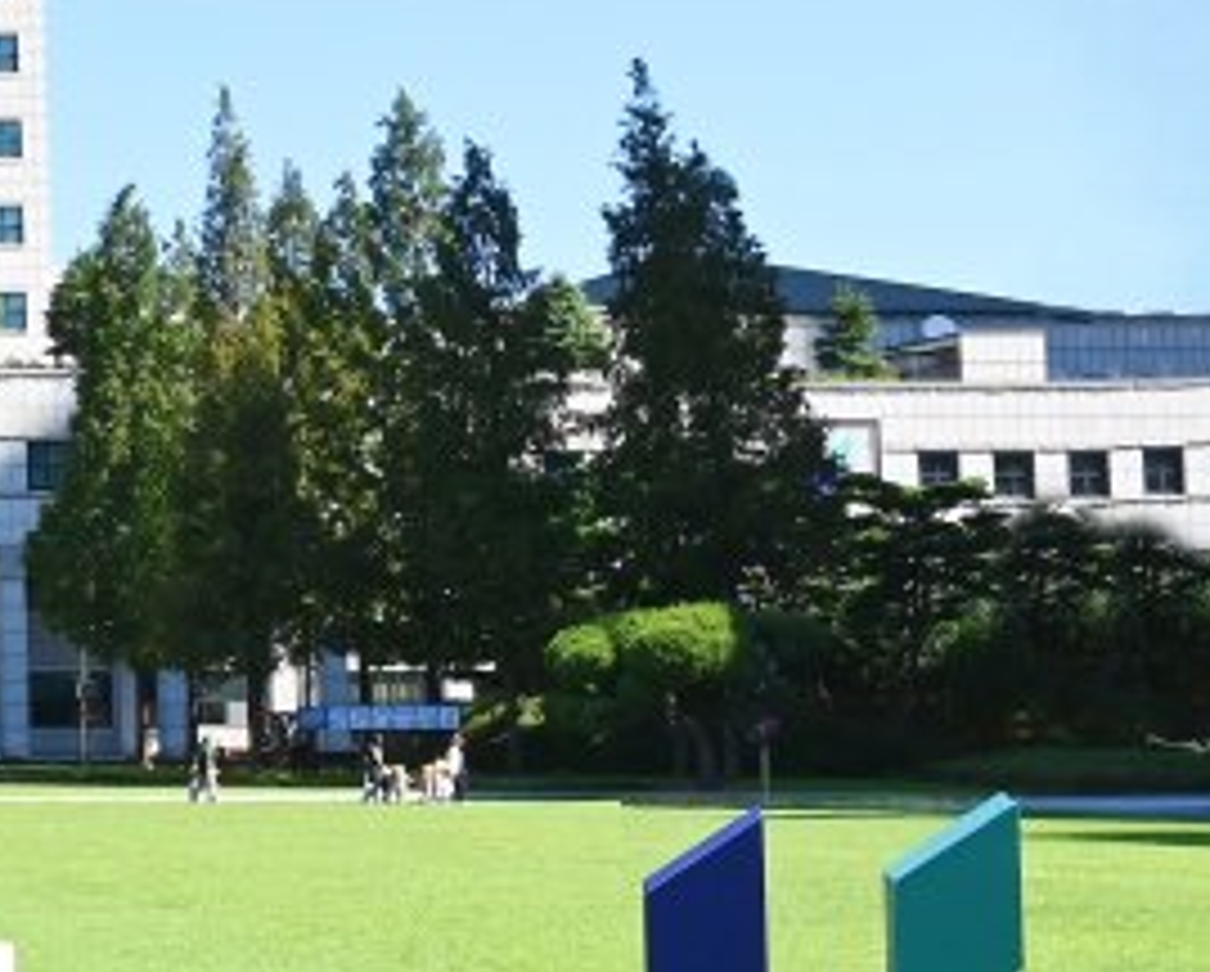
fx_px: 2797
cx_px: -535
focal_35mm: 78
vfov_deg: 19.7
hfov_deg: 21.1
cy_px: 376
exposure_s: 1/400
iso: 2000
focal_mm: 28
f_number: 22
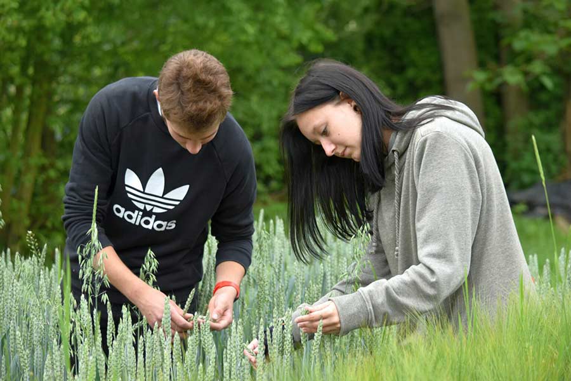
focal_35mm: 128
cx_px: 286
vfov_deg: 10.8
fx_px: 2022
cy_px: 190
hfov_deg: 16.1
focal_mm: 85
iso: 400
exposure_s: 1/250
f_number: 5
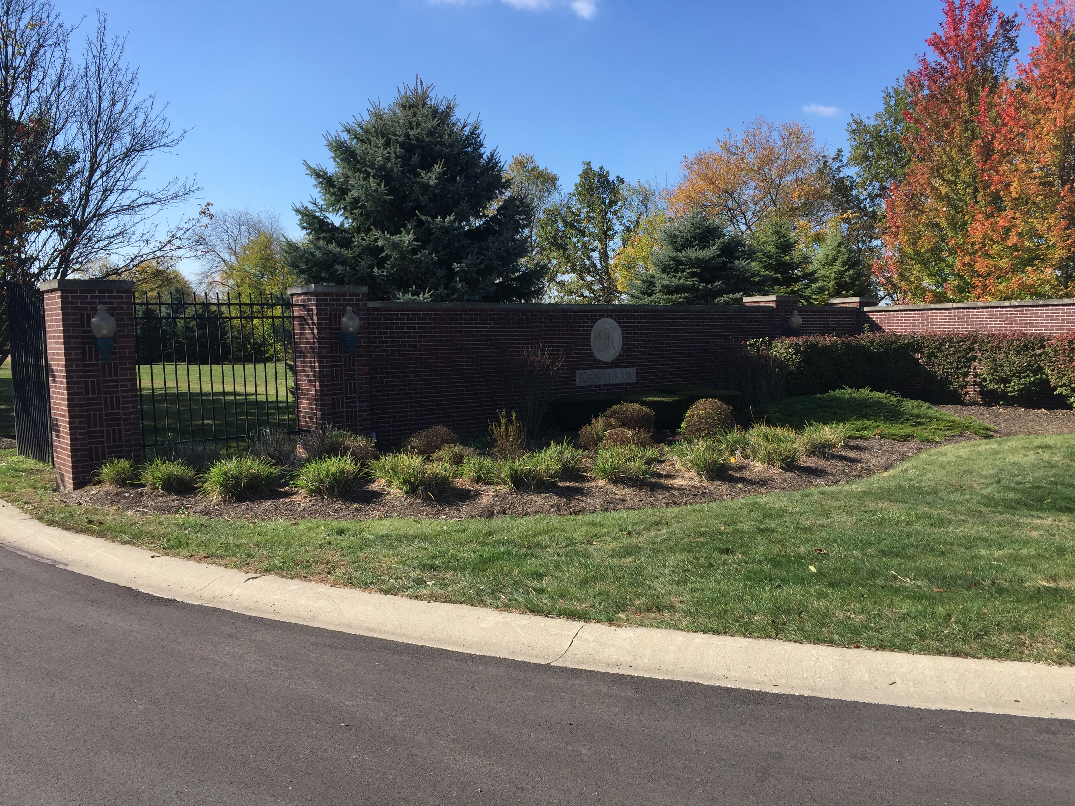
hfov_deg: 61.7
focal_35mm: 29
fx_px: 901
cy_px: 403
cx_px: 538
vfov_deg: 48.2
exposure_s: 1/1364
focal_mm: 4.15
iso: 32
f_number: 2.2
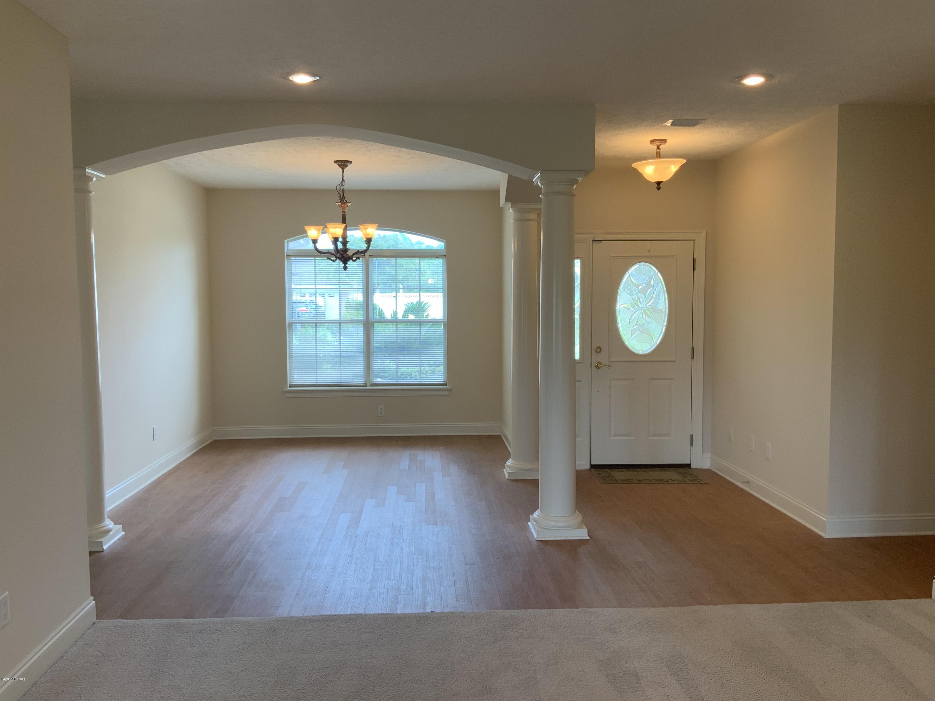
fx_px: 783
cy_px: 350
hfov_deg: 61.7
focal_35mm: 29
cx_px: 468
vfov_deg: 48.2
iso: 32
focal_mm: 3
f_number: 1.8
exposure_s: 1/60
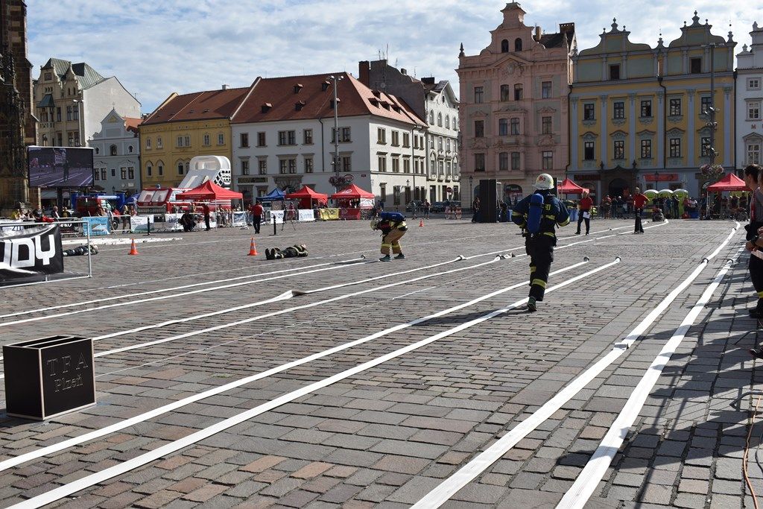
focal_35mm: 38
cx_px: 382
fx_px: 795
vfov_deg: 35.5
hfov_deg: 51.3
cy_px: 254
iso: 100
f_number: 8
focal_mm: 25
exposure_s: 1/400
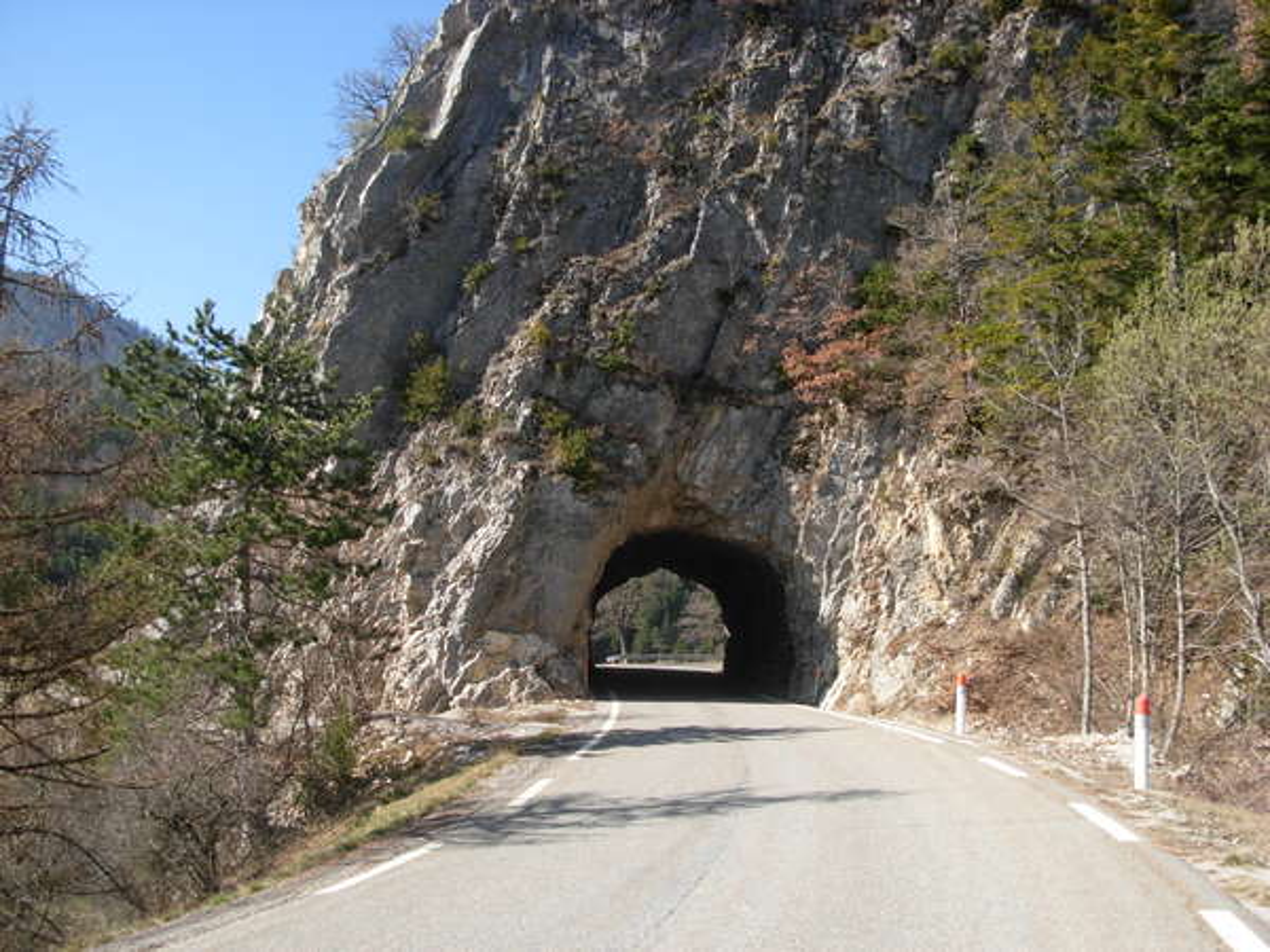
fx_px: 1394
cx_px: 635
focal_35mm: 38
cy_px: 476
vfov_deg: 37.7
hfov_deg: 49.0
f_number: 2.9
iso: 79
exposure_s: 1/592
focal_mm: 6.3
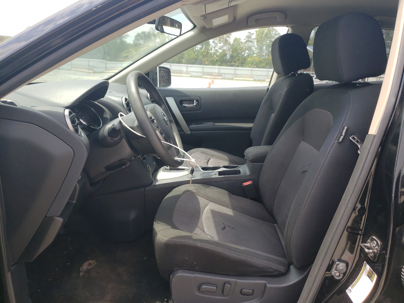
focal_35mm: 26
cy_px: 152
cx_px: 202
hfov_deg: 67.3
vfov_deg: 53.1
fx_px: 303
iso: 50
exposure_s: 1/714
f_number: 1.5
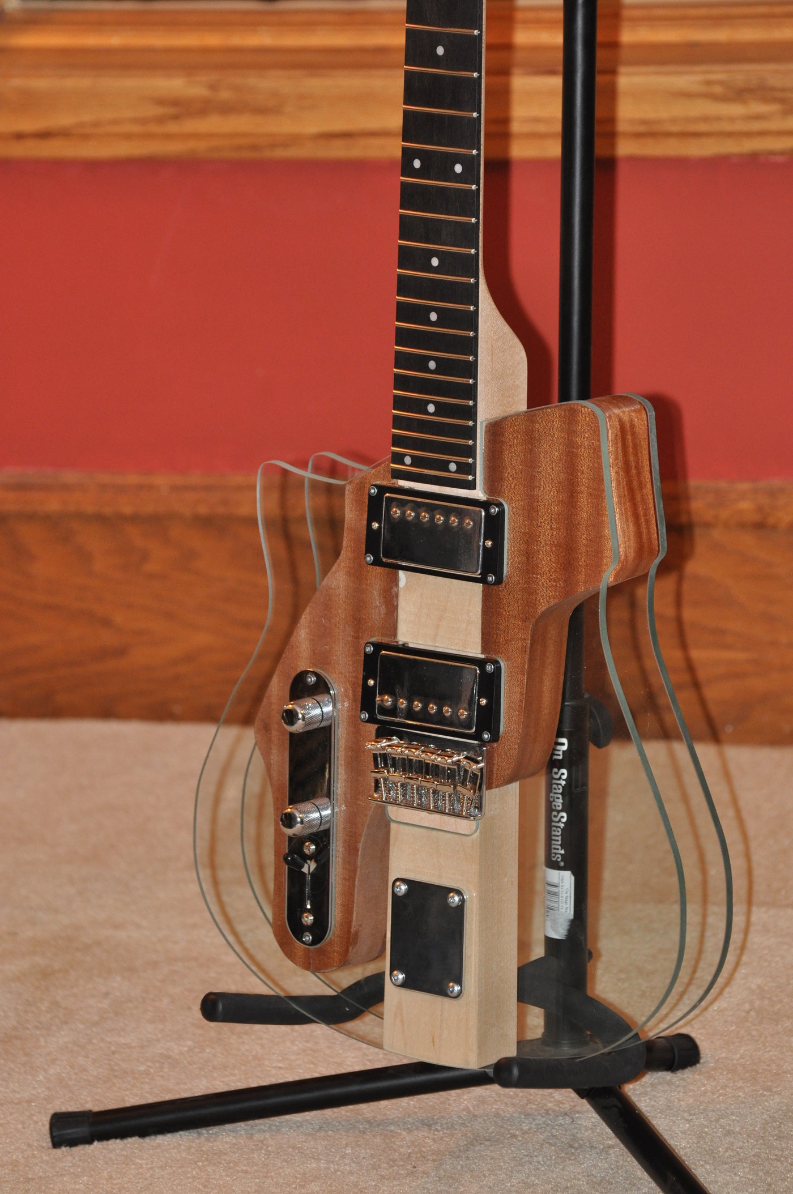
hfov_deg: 7.9
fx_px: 5764
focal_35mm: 174
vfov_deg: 11.8
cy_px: 597
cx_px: 396
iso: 800
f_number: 4.8
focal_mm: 116
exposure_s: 1/60
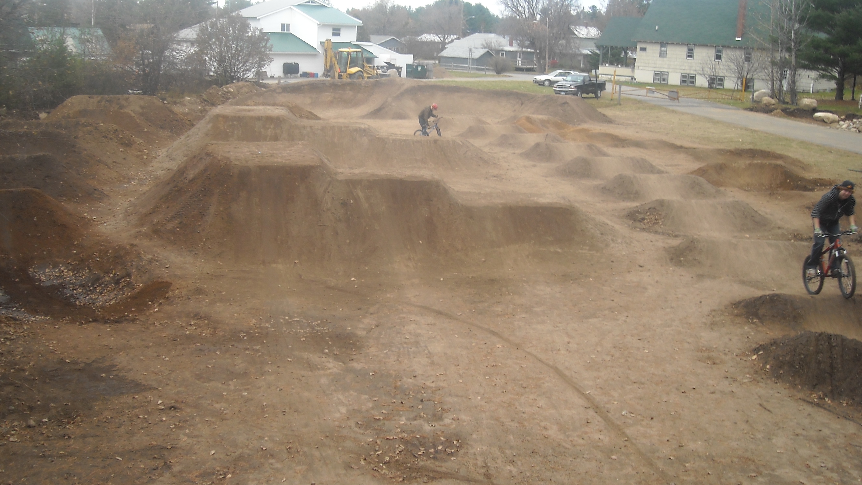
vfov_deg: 28.3
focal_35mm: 42
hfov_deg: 48.3
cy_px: 240
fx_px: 960
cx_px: 410
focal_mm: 5.7
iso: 64
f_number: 2.8
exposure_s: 1/54
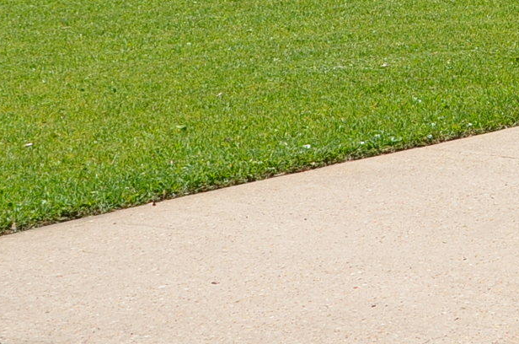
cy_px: -202
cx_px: 812
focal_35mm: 168
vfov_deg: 7.9
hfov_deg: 11.7
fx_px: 2417
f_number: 9
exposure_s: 1/250
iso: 100
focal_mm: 28
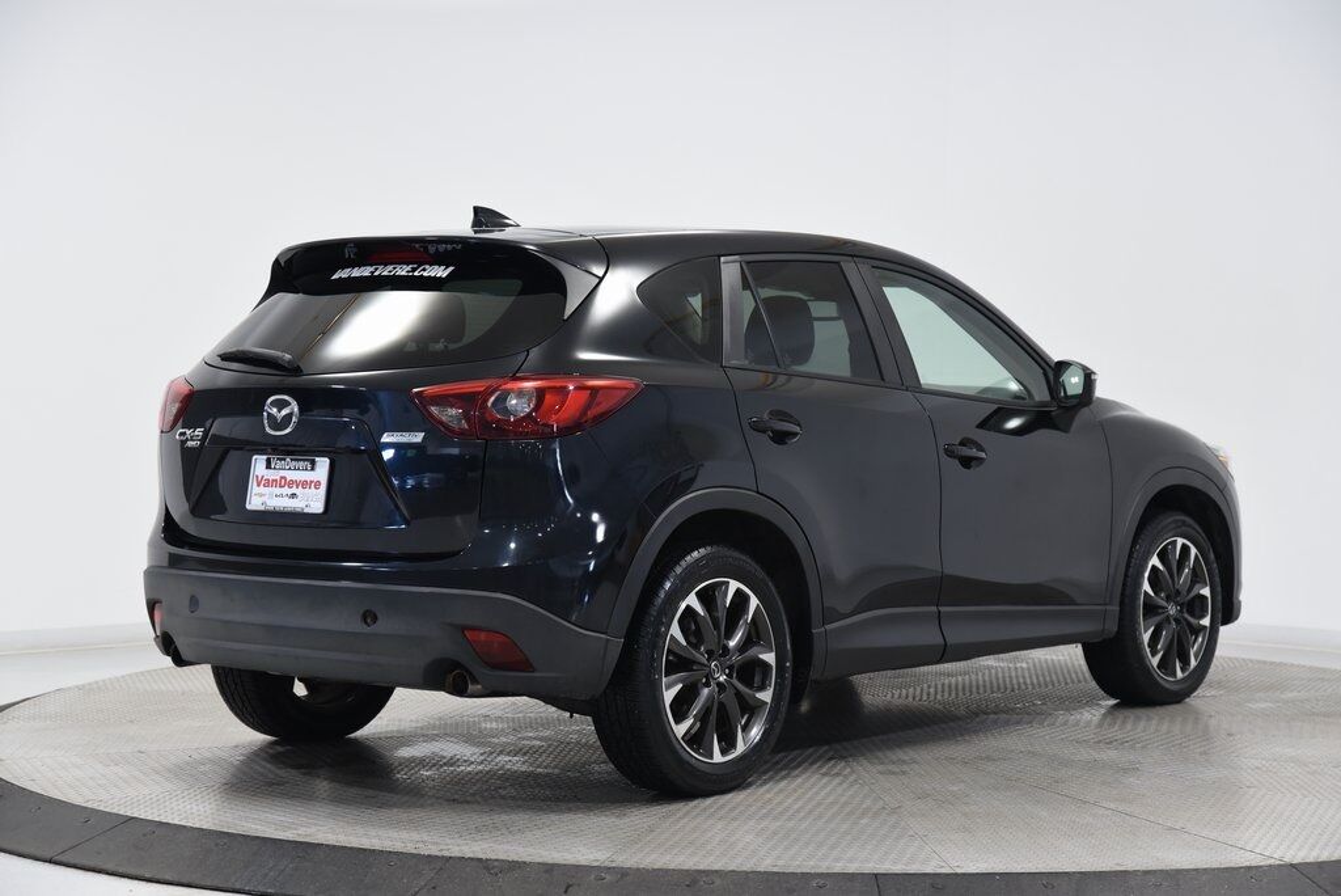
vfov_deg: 19.5
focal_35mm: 70
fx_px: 2609
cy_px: 448
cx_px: 670
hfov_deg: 28.8
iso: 1600
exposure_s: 1/80
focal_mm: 70
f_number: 4.5
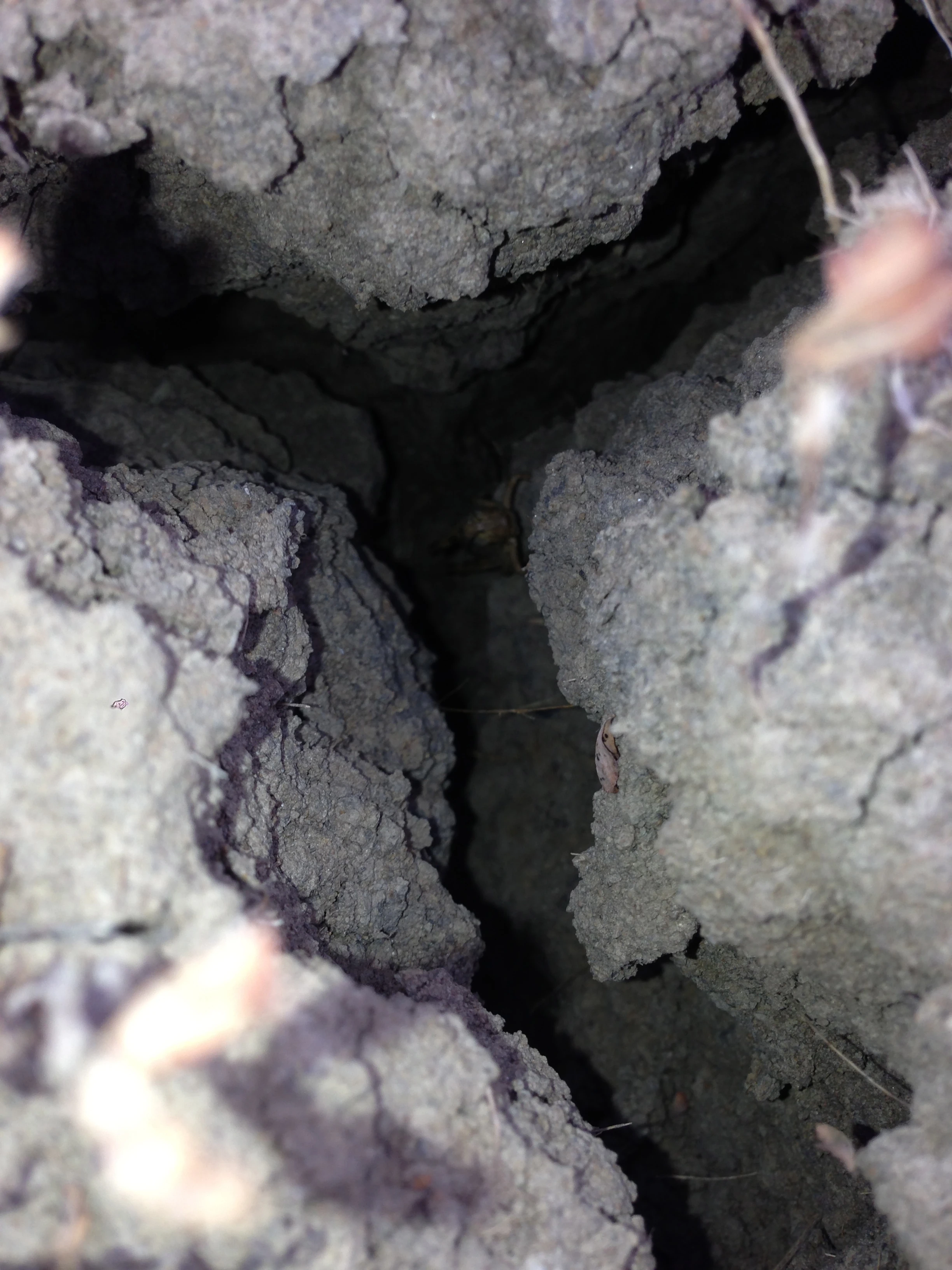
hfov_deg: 42.9
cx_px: 476
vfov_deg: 55.4
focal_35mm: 33
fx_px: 1210
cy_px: 635
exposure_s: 1/221
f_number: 2.4
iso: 50
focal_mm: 4.13
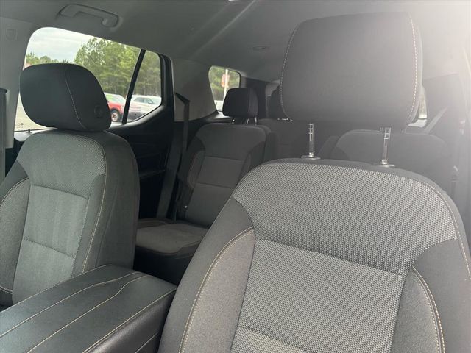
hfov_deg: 71.6
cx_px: 236
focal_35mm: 24
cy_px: 176
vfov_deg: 56.8
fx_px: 327
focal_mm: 6.76
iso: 400
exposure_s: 1/60
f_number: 1.78
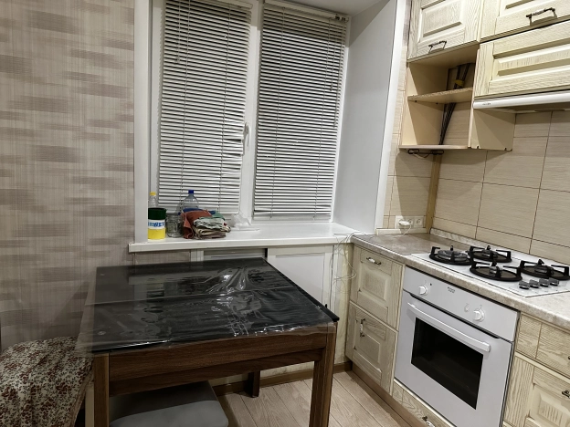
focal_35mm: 24
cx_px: 285
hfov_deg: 71.6
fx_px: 395
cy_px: 214
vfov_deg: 56.8
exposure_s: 1/50
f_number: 1.78
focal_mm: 6.86
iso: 800
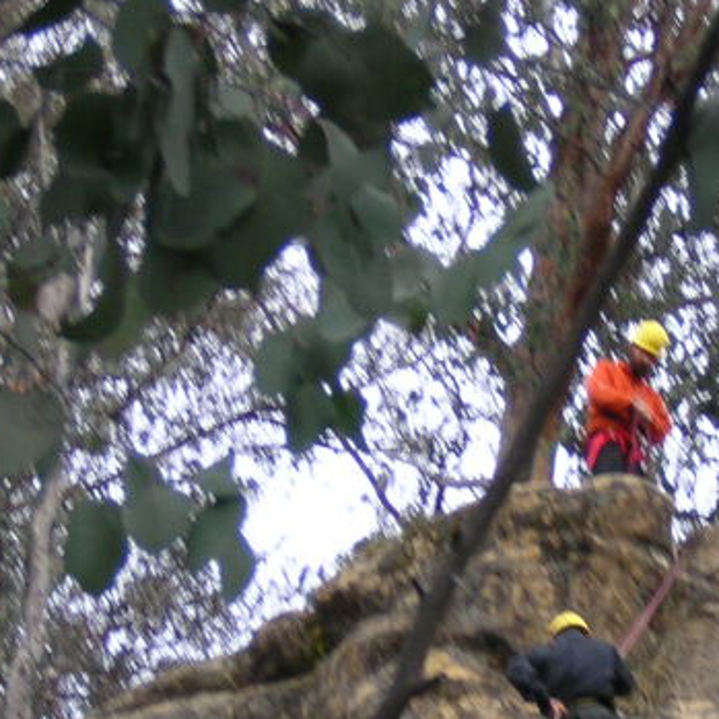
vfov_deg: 8.0
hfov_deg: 8.0
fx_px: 5146
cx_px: 597
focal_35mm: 219
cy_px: 515
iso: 100
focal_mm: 14.1
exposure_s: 1/99.8
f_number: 4.7
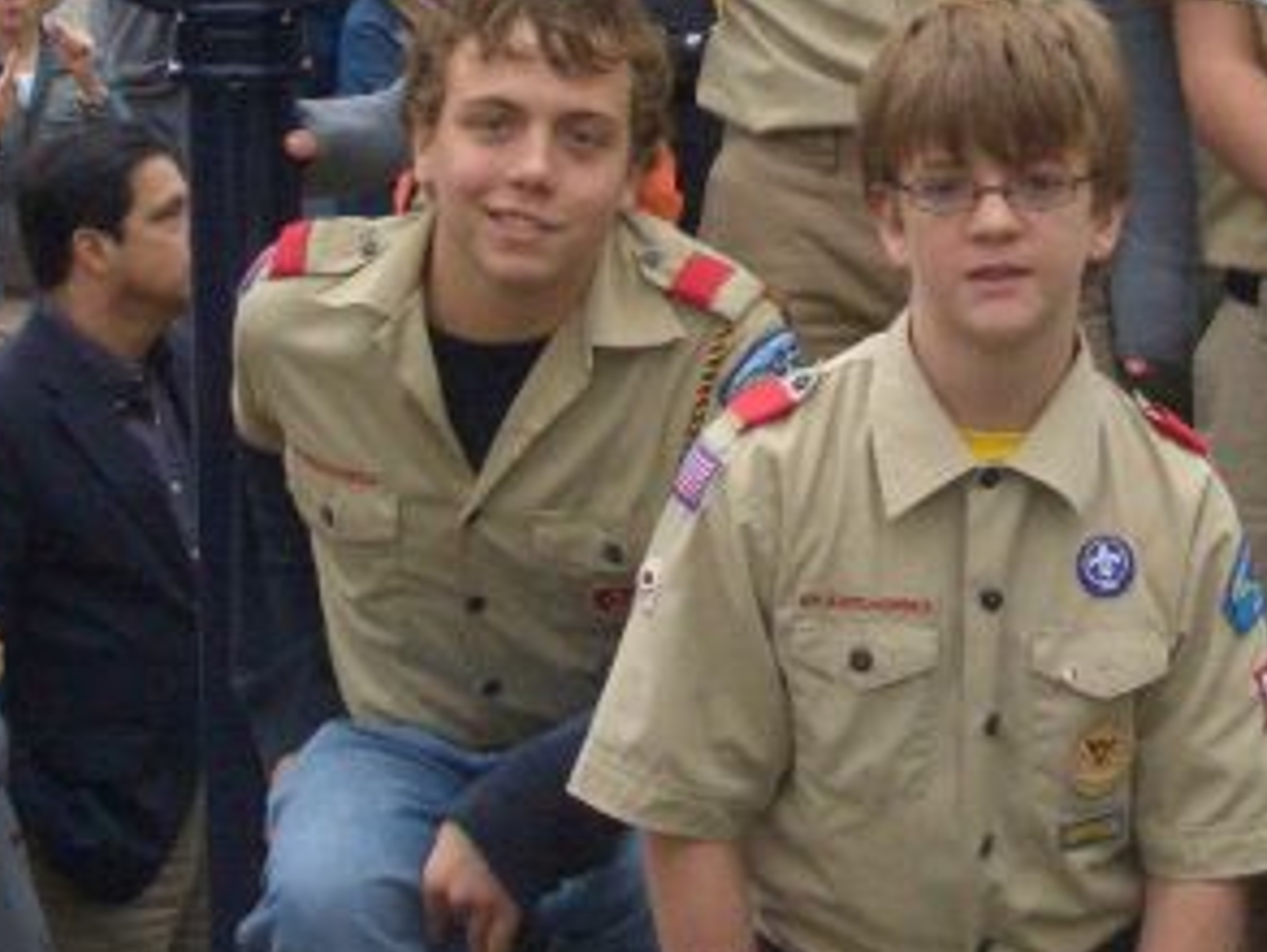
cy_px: -102
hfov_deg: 16.8
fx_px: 4284
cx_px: 895
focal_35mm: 117
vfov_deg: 12.4
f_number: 5
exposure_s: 1/200
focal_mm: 8.2
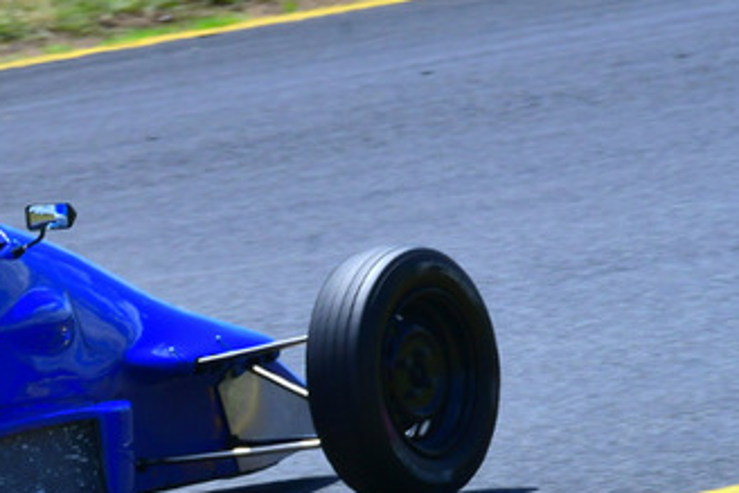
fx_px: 27805
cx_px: -155
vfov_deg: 1.0
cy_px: 277
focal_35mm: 1354
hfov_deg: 1.5
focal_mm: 370
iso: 320
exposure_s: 1/640
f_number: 13
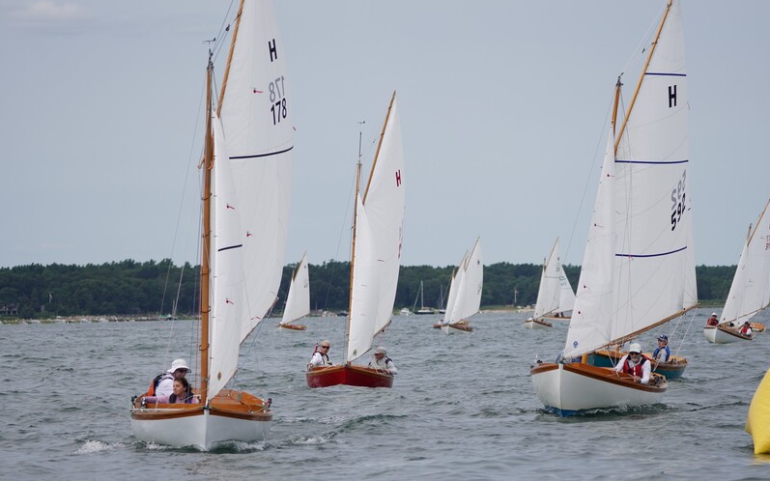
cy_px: 232
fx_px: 4826
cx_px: 385
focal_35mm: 230
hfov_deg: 9.1
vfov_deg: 5.7
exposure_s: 1/1250
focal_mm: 150
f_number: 5
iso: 160
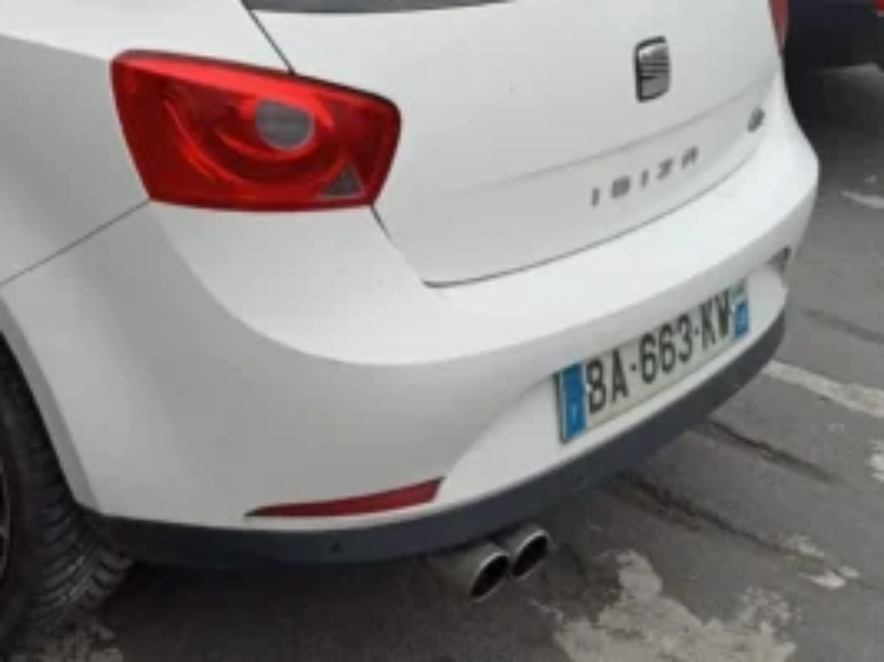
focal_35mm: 63
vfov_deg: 22.8
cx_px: 162
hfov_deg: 29.9
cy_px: 96
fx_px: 1608
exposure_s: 1/469
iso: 101
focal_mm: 3.46
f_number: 2.2
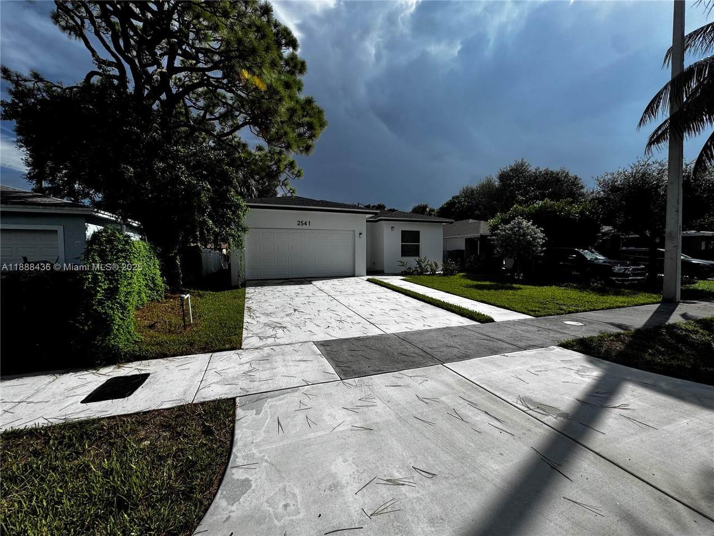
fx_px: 289
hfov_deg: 102.1
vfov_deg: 85.7
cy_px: 268
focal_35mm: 14
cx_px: 357
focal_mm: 2.22
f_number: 2.2
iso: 50
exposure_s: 1/3906
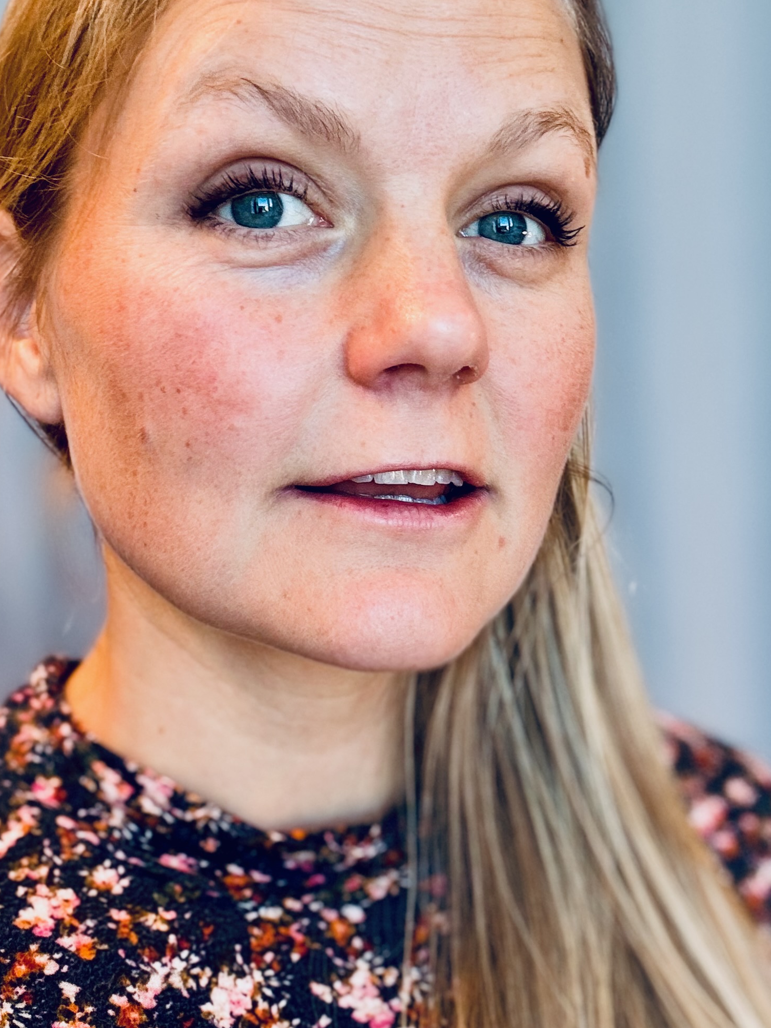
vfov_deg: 44.3
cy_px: 364
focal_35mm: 42
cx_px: 392
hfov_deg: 34.4
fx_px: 1247
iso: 80
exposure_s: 1/68
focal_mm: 2.69
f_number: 1.9
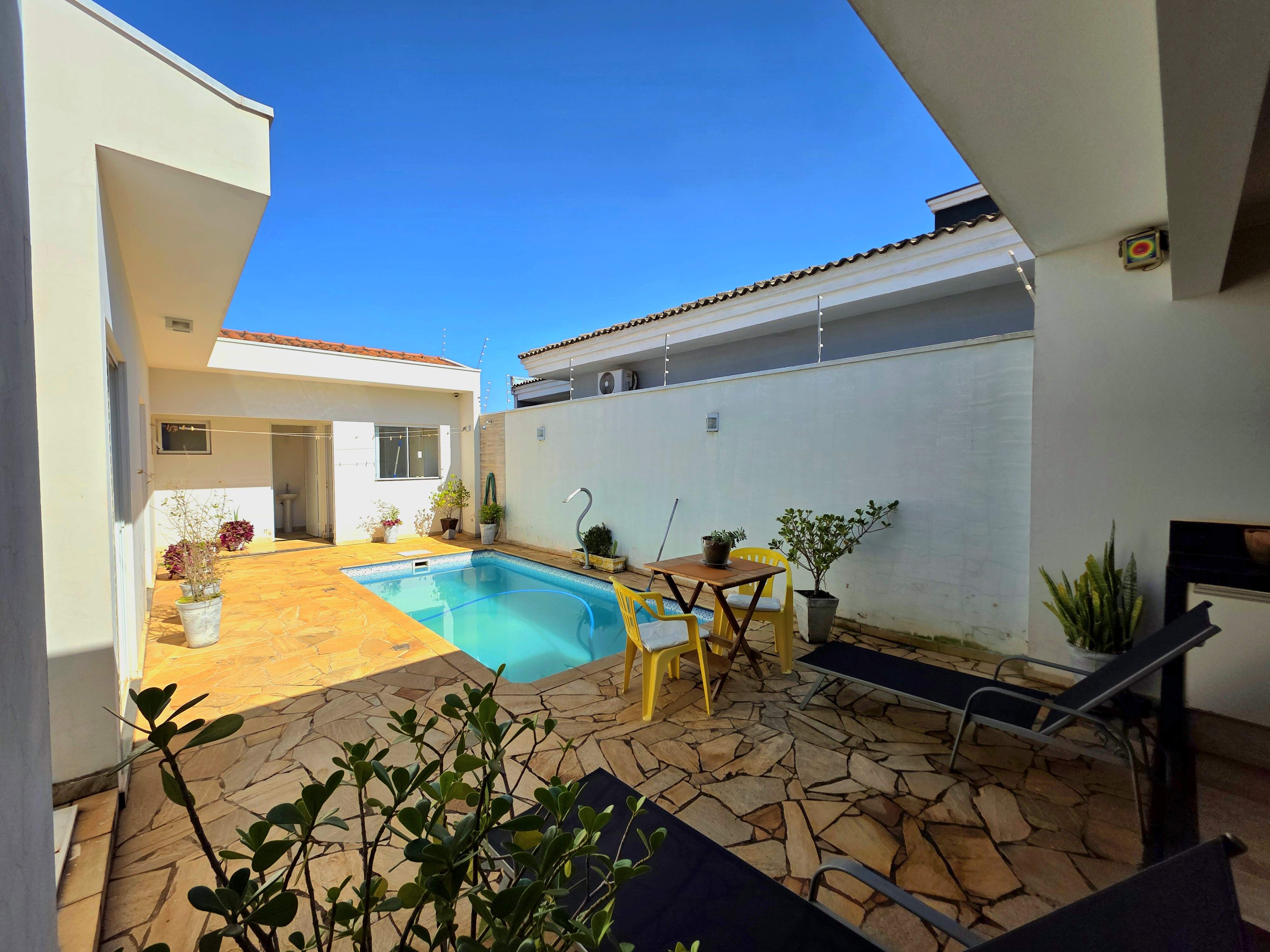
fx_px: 477
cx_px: 635
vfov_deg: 89.9
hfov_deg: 106.2
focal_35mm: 13
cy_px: 476
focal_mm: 2.2
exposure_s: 1/2500
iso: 40
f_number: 1.9
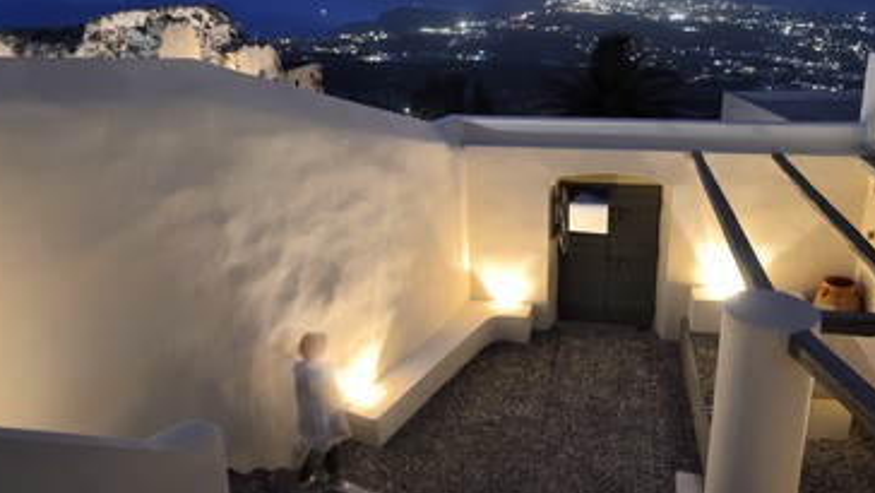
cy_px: 195
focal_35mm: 29
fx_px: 673
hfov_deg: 66.0
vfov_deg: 40.0
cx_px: 469
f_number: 5.6
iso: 400
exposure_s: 4
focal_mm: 24
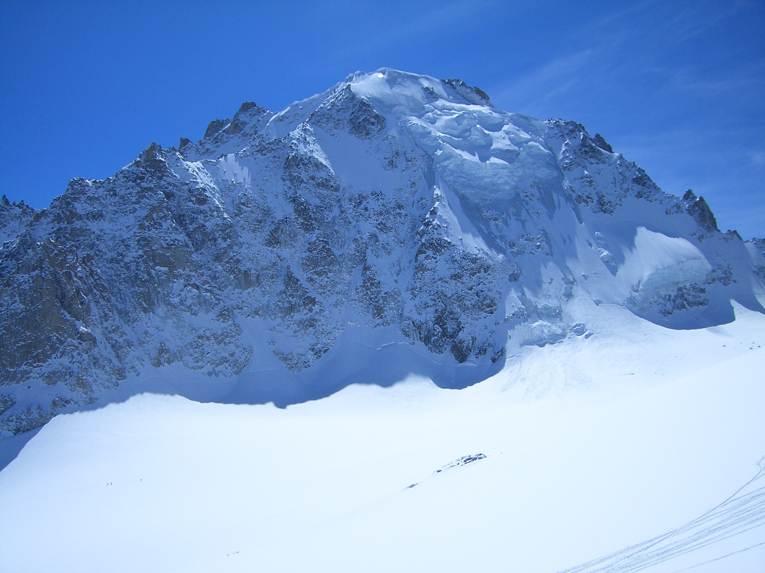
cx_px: 382
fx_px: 840
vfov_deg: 37.7
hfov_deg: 49.0
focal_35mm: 38
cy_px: 286
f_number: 4.3
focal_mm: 6.2
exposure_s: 1/2000
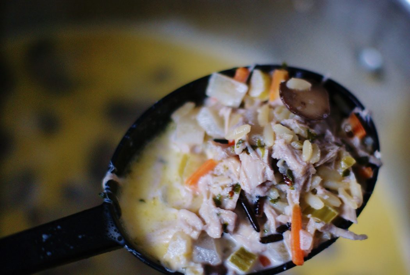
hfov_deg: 27.0
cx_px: 205
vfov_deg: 18.2
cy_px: 138
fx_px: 855
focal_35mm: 75
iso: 400
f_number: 2
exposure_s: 1/30
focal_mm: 50
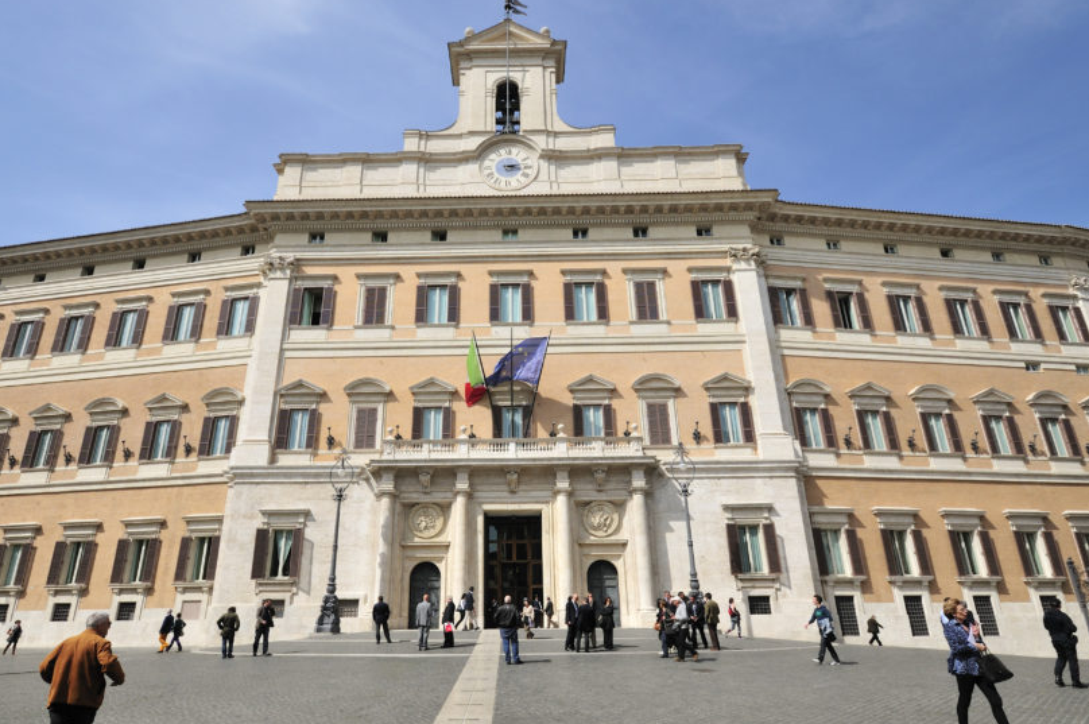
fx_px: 574
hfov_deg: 86.8
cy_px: 387
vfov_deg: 64.4
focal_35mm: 19
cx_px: 505
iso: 200
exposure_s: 1/500
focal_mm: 10
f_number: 9
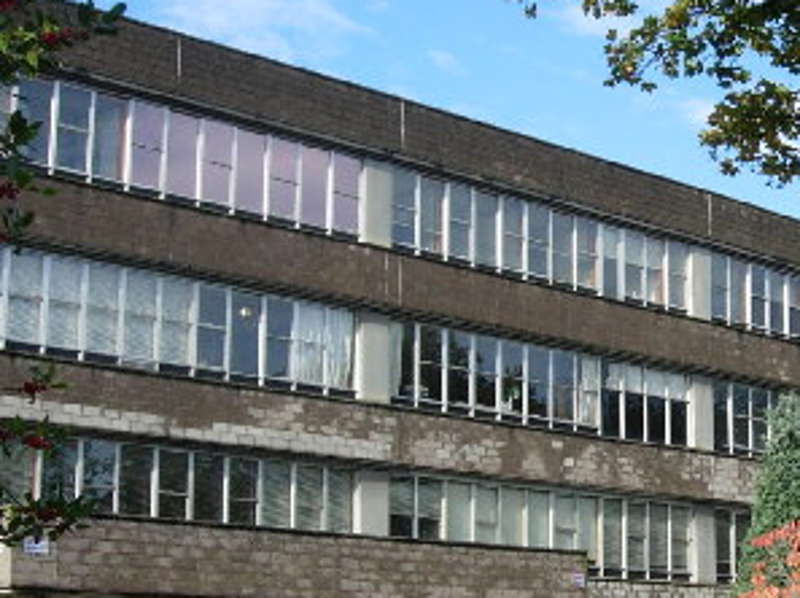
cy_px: 479
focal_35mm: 82
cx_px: 733
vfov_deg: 17.8
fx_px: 1893
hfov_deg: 23.2
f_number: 2.8
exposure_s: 1/745
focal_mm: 7.8
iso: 64
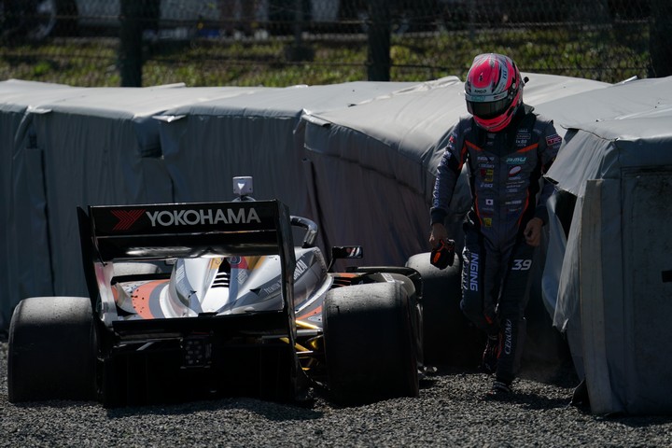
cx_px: 336
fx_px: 11199
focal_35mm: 600
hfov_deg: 3.4
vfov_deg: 2.3
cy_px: 224
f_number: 6.3
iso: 200
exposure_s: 1/2000
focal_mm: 600
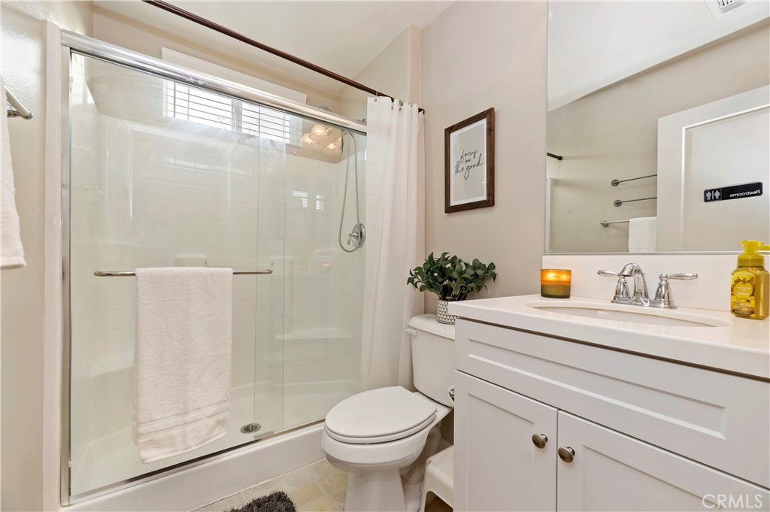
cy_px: 256
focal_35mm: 14
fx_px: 299
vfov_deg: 81.1
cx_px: 385
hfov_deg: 104.3
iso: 500
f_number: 10
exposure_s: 1/10
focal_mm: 14
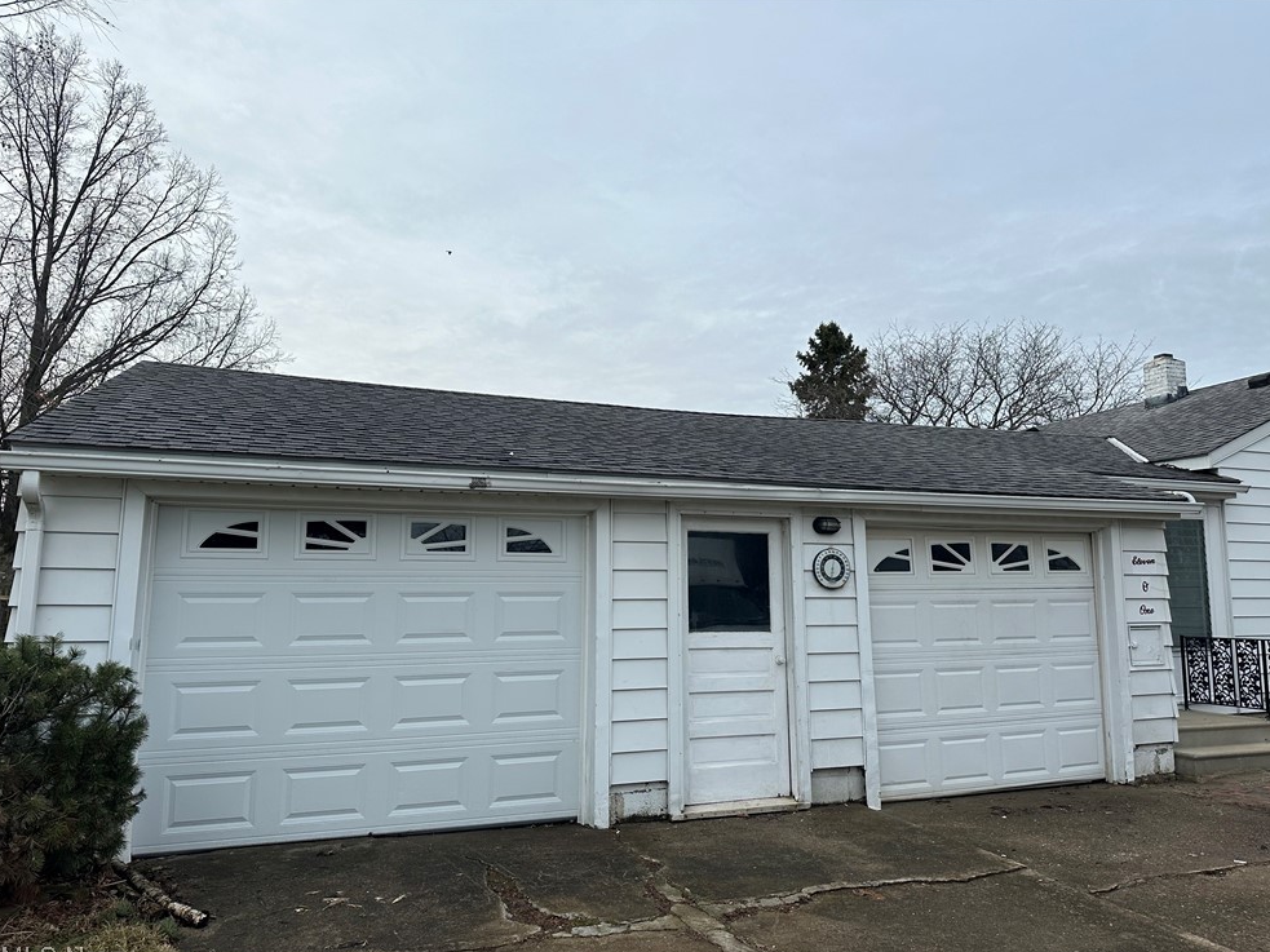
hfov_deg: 69.4
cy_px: 491
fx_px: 917
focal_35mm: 25
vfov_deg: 54.9
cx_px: 655
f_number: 1.78
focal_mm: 6.86
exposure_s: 1/3597
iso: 80
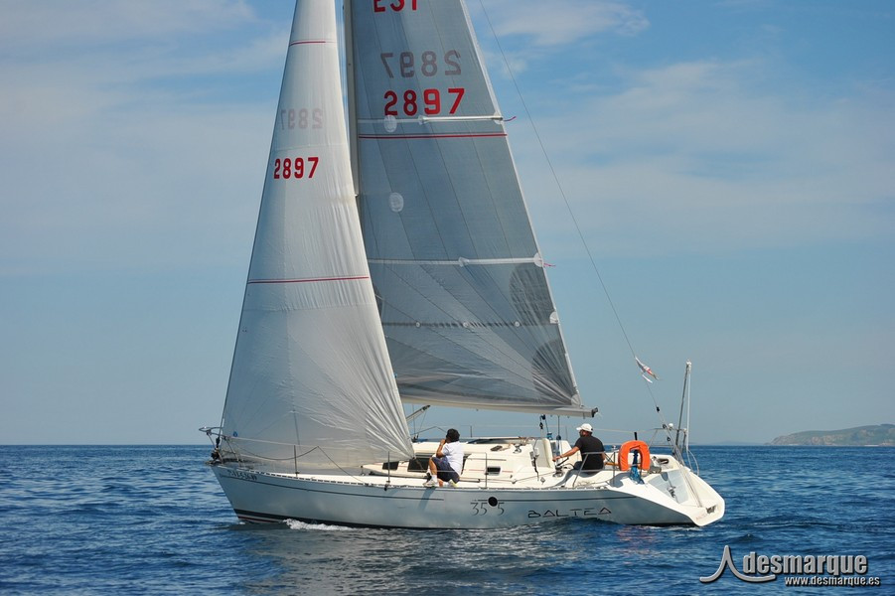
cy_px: 298
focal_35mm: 108
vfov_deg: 12.7
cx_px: 448
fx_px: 2684
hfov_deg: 18.9
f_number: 6.3
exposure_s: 1/640
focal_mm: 72
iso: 100
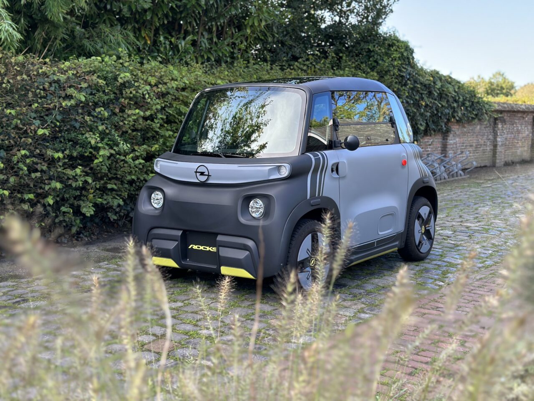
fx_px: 740
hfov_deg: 39.7
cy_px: 200
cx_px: 267
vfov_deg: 30.3
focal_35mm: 48
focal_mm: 6.86
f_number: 1.78
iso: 80
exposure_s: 1/463
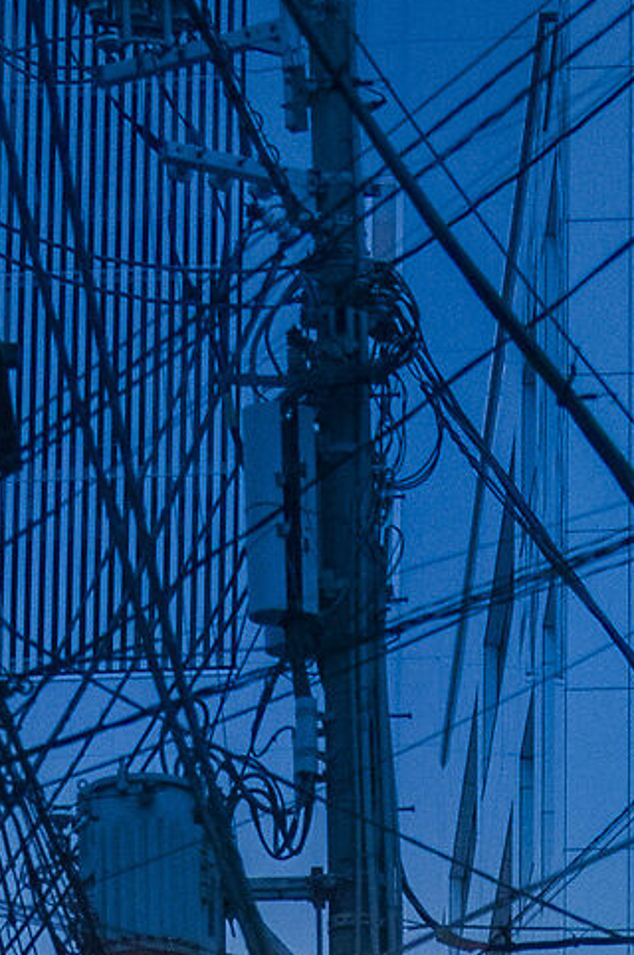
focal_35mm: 209
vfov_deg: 9.4
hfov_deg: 6.6
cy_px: 1746
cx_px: 184
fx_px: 5537
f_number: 2.8
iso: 1600
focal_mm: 28
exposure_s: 1/100
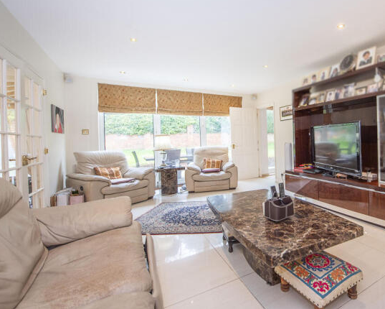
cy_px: 153
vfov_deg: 80.4
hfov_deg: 91.8
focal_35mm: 16
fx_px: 182
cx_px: 233
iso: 500
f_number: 6.3
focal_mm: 14
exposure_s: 1/25
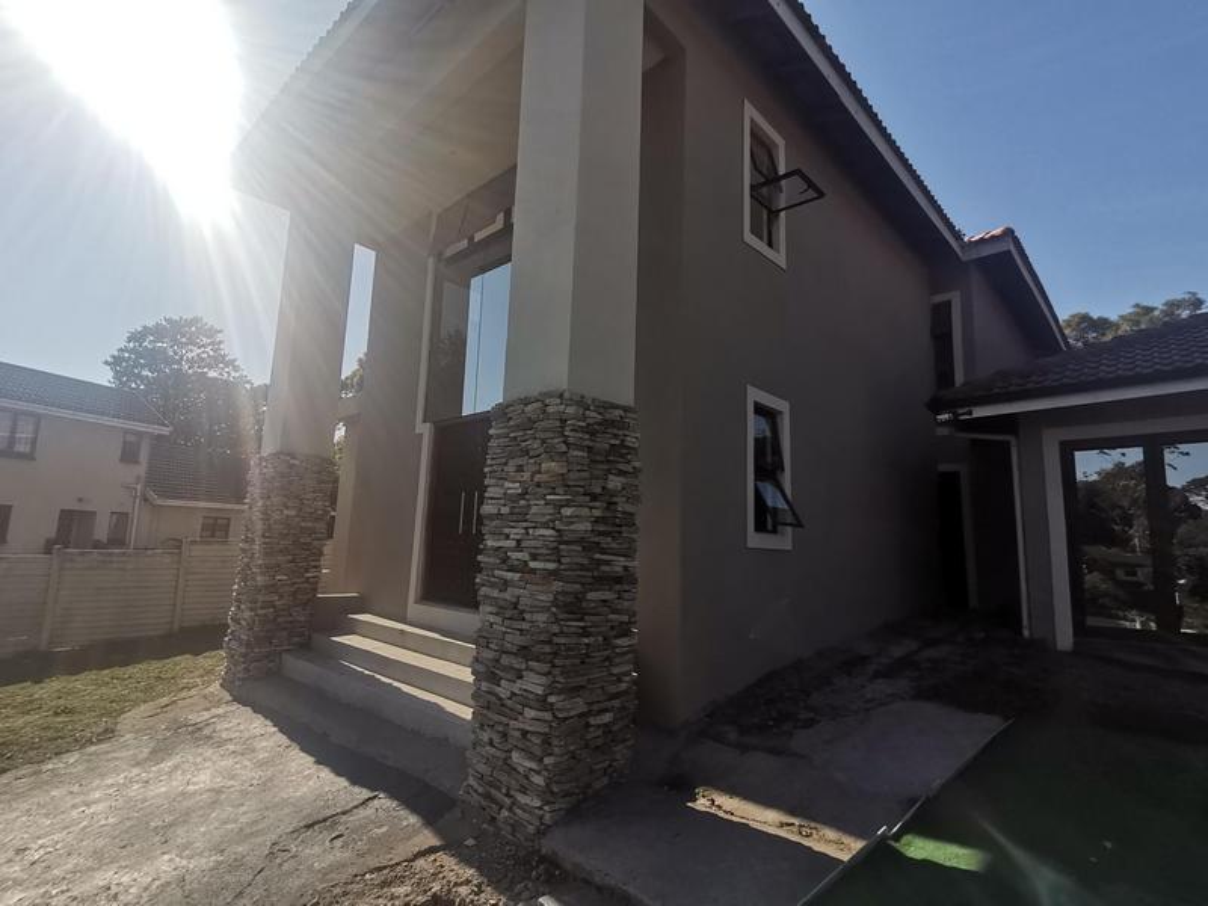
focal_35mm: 17
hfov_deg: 91.0
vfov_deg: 74.7
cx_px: 604
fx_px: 593
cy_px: 453
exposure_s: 1/2632
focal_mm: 1.78
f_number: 2.4
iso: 50
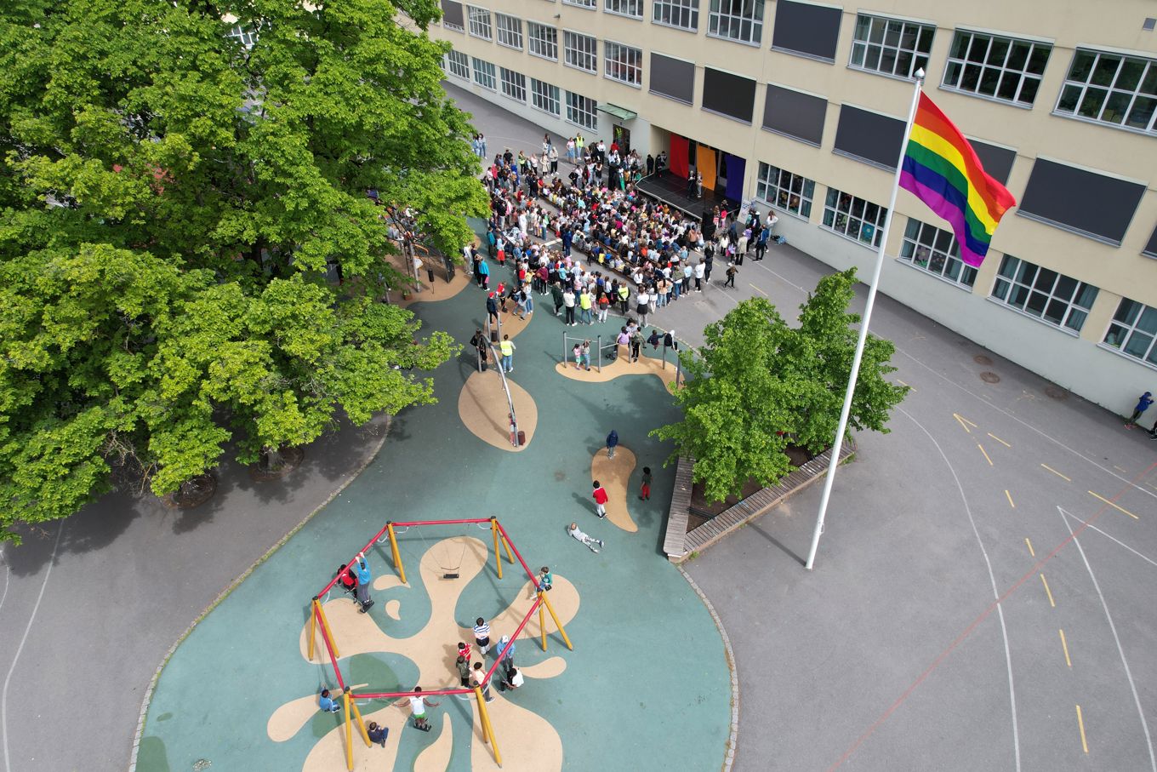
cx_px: 578
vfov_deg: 57.2
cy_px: 386
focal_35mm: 22
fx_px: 707
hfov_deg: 78.6
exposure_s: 1/1250
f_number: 2.8
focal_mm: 8.38
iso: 100
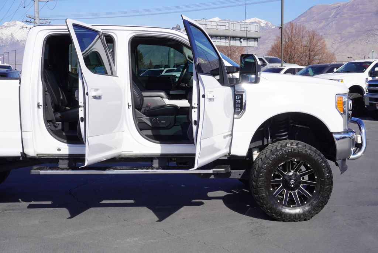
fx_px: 536
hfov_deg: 38.9
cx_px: 189
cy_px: 126
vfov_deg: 26.5
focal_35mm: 51
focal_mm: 34
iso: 100
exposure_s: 1/160
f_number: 11
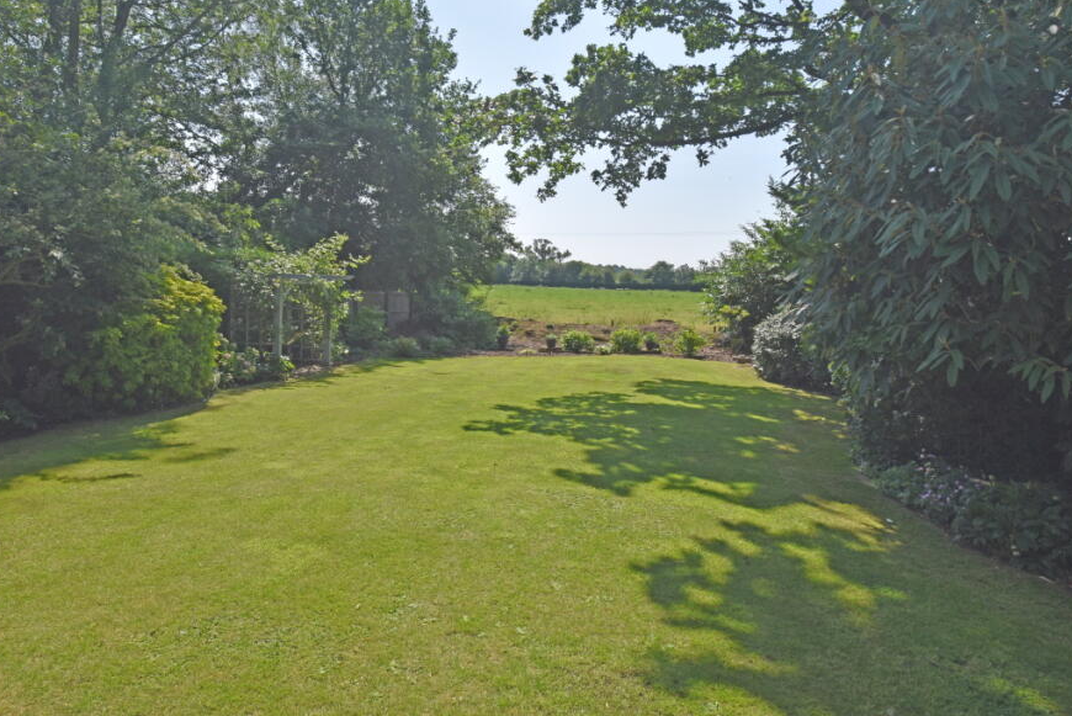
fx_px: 605
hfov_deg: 83.1
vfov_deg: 60.9
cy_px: 299
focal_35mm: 20
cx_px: 516
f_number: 8
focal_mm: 11.5
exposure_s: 1/250
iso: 100
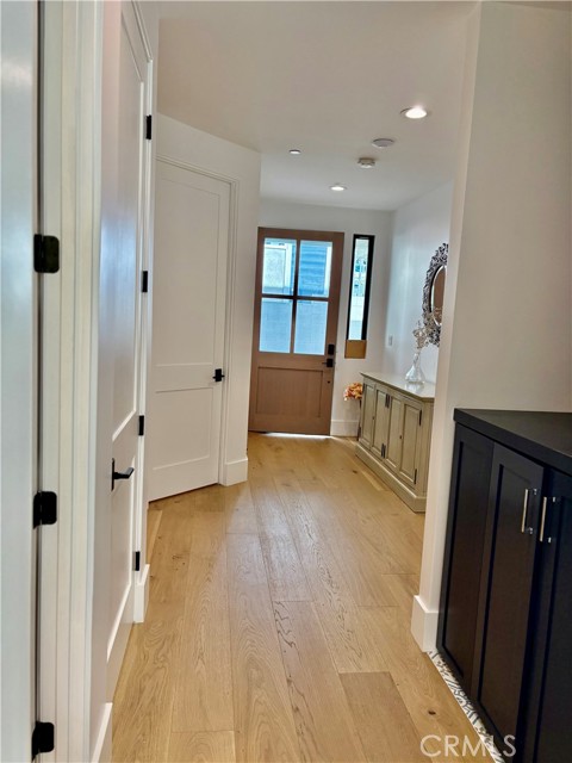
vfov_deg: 67.3
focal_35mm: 26
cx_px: 286
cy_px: 382
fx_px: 573
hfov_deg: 53.1
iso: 125
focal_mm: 5.96
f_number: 1.6
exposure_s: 1/235
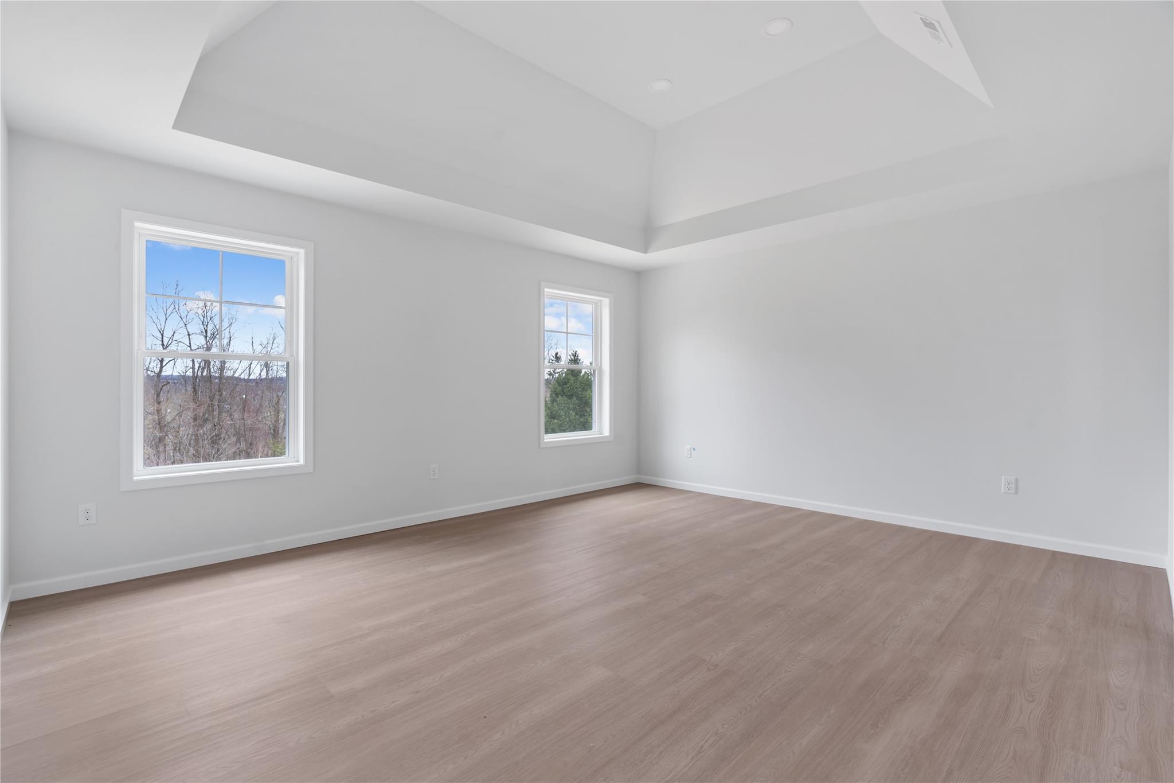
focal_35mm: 16
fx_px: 522
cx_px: 587
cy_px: 392
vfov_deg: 73.7
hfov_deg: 96.7
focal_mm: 16
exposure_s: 1/2
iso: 250
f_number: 8
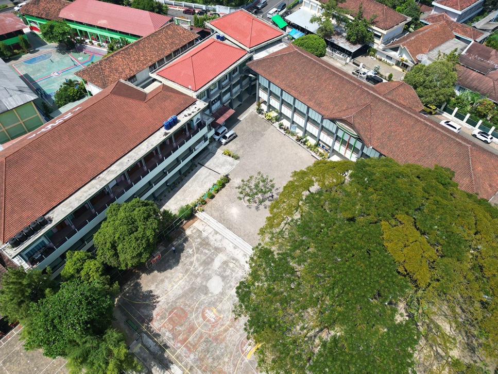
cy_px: 187
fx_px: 345
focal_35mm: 24
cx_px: 249
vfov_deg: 56.8
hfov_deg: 71.6
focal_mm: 6.72
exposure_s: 1/2500
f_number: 1.7
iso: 120
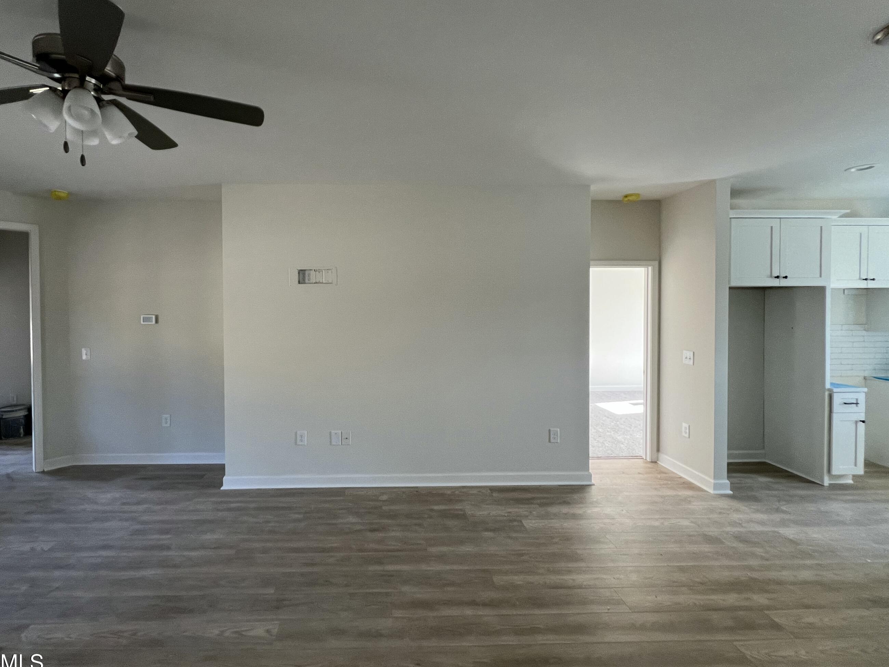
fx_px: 385
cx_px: 393
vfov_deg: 81.7
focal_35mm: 15
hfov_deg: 97.7
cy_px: 313
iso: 160
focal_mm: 1.57
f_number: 1.8
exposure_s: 1/99
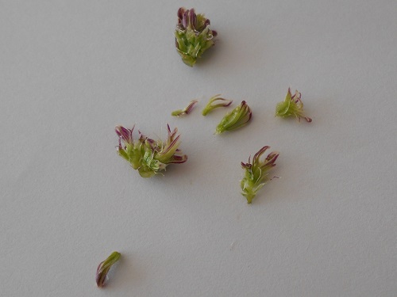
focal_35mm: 30
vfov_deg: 46.8
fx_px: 344
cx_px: 198
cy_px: 148
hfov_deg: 60.0
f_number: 3.4
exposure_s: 1/60
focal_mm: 5.1
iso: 80
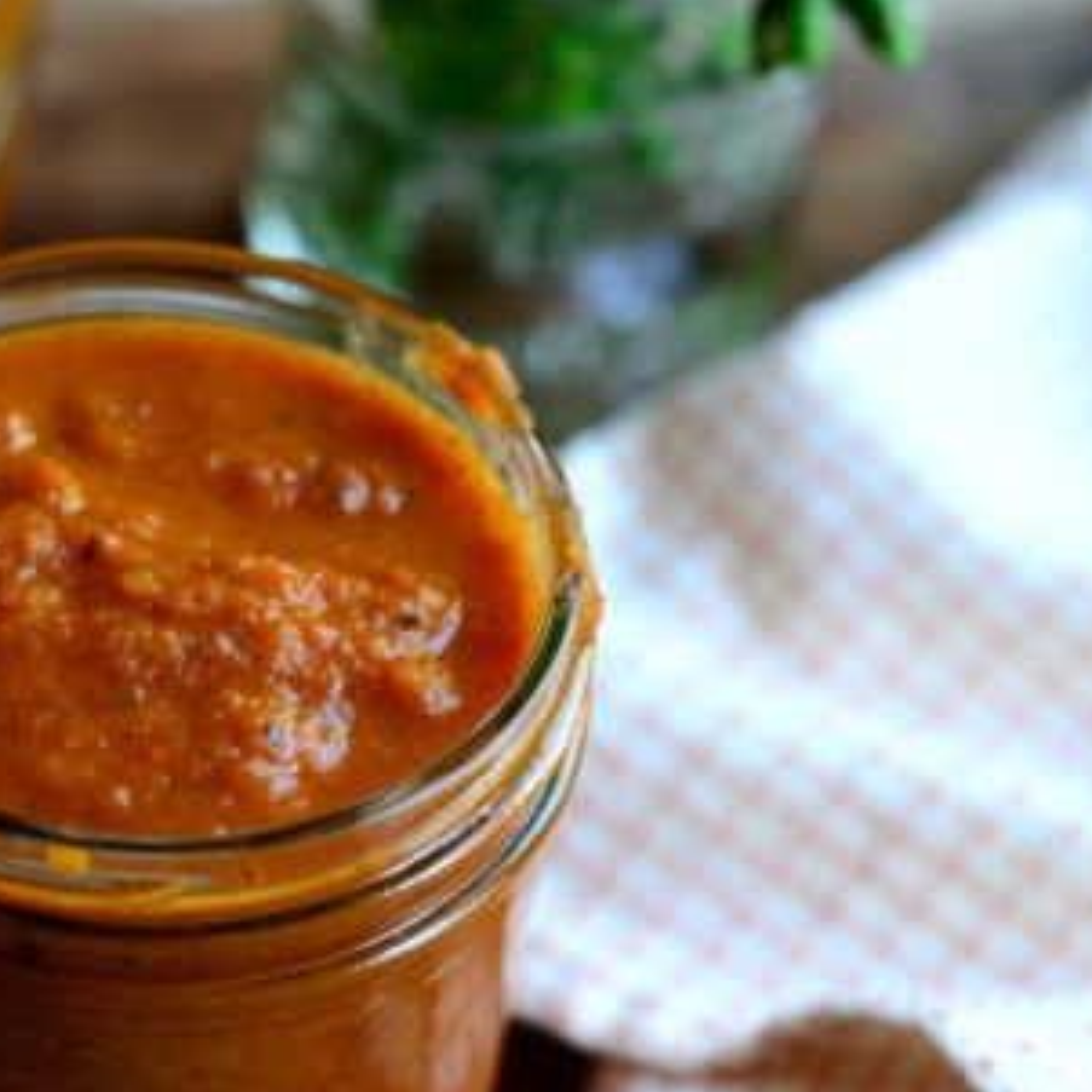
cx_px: 134
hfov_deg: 16.1
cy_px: 736
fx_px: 3819
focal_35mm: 107
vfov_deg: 16.2
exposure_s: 1/80
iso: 640
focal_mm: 50
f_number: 3.5
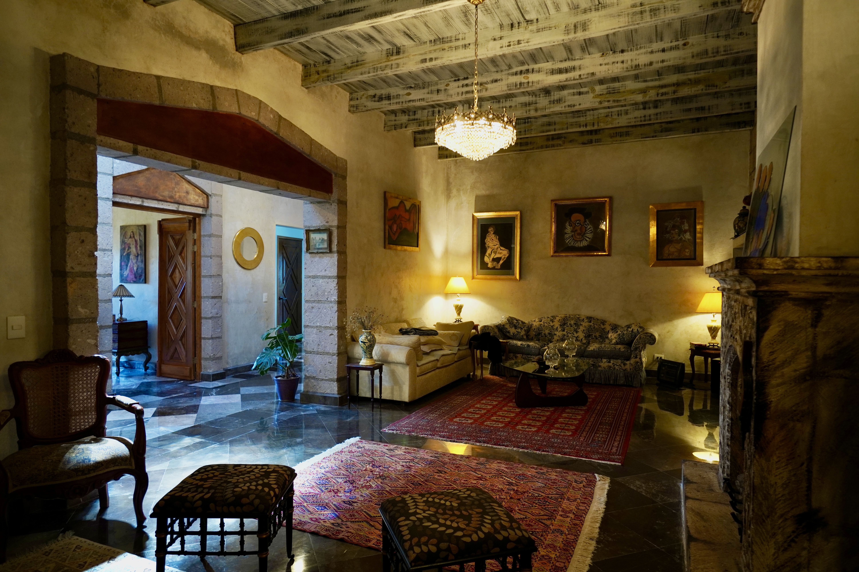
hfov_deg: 81.2
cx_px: 430
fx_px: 501
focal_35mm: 21
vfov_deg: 59.5
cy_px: 286
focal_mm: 14
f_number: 2.8
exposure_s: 1/30
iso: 400
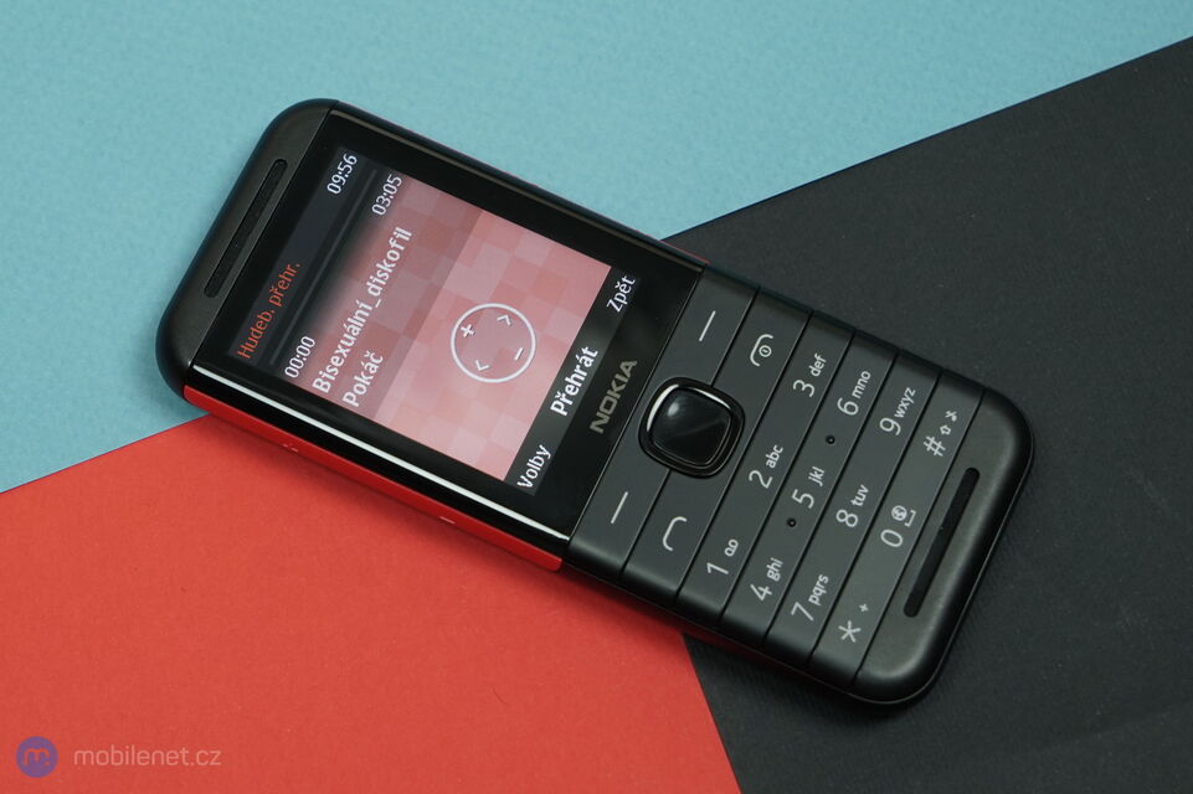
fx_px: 1888
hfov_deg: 35.1
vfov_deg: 23.8
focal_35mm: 57
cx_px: 596
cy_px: 397
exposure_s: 1/125
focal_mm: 57
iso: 1250
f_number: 7.1
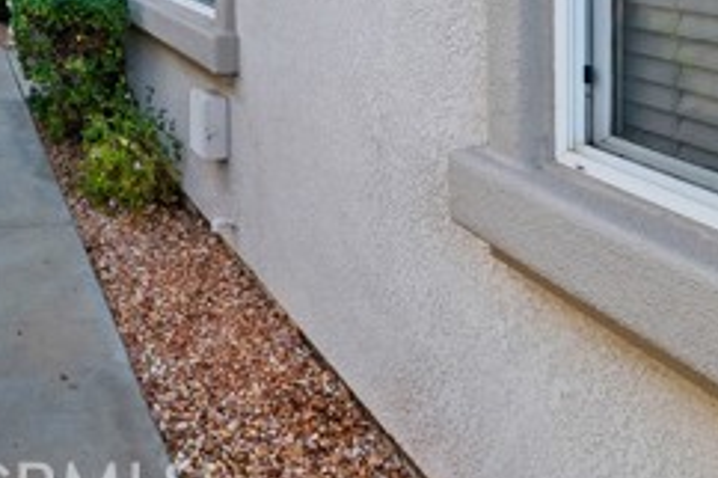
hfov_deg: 43.6
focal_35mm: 37
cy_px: -101
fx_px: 737
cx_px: -18
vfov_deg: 30.3
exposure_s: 1/160
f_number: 14
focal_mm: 14
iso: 500
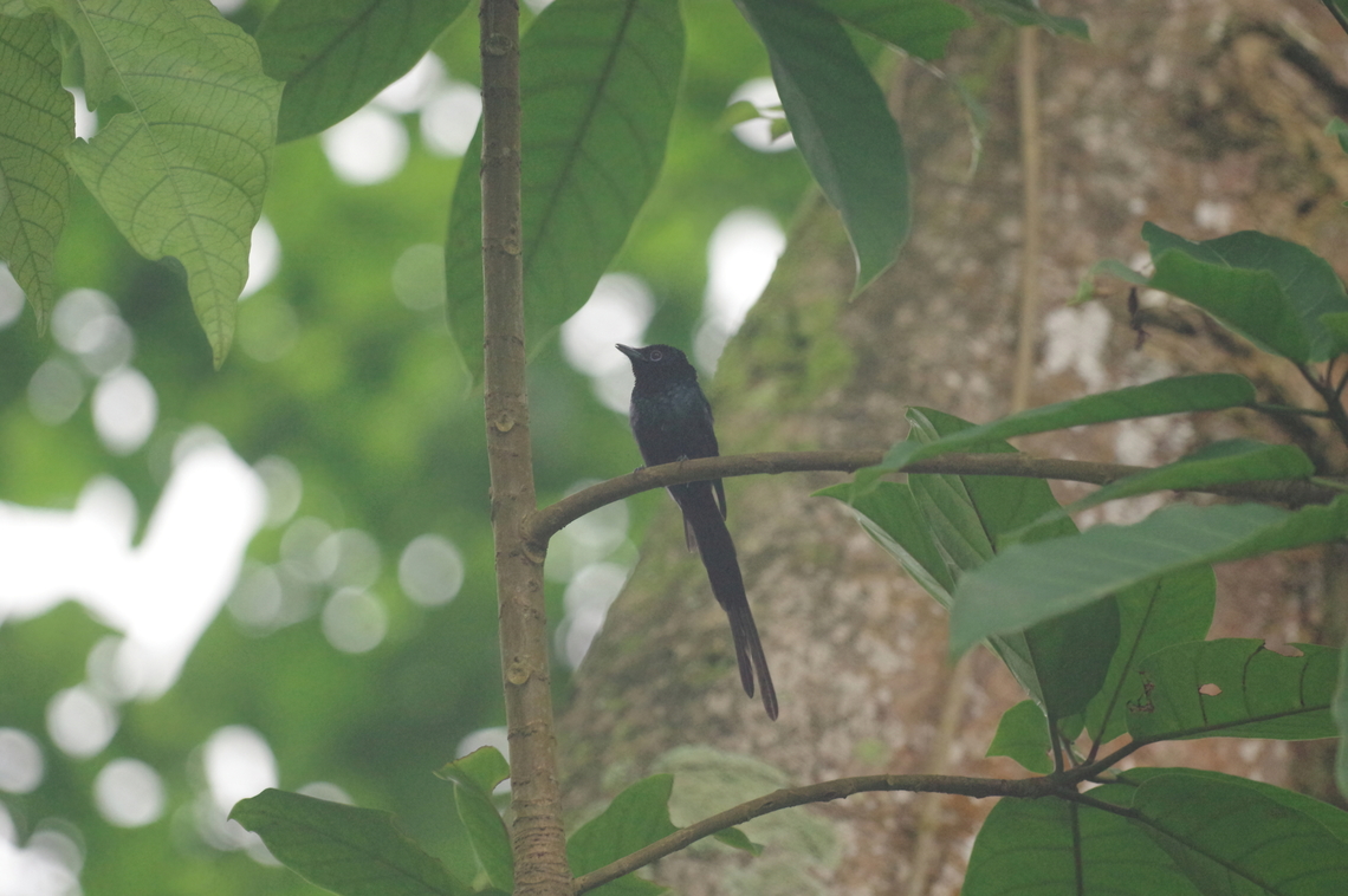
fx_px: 16835
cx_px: 674
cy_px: 448
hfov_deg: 4.6
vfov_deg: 3.0
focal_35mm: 450
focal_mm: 300
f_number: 4
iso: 3200
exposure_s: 1/400
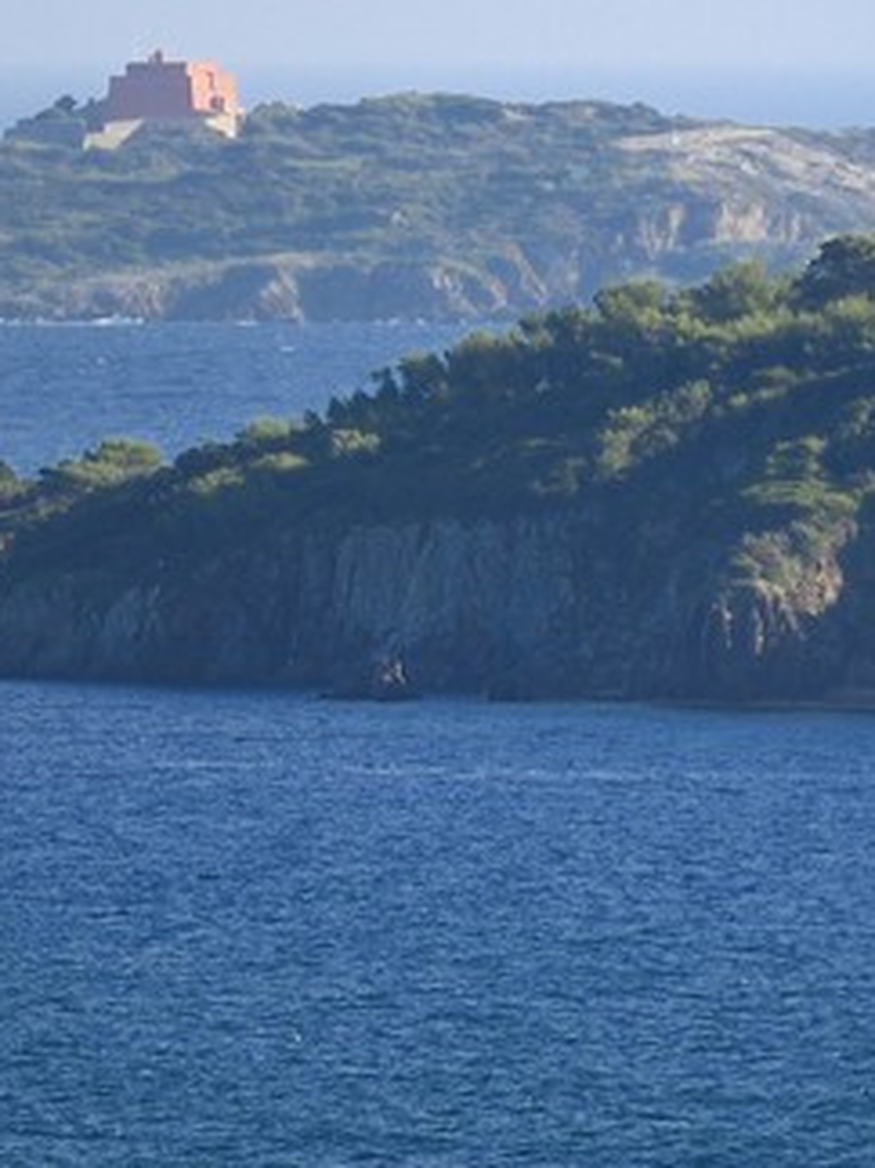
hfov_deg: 1.6
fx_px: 31297
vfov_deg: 2.1
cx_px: -1663
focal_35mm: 928
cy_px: 1233
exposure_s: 1/400
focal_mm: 195
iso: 200
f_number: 8
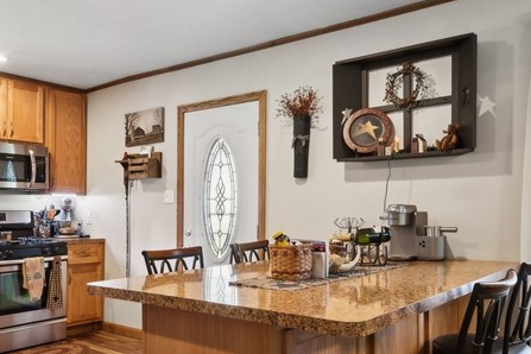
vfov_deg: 38.7
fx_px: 501
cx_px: 231
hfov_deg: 55.6
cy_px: 215
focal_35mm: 34
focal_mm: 14
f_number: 11
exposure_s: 1/1.67
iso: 80
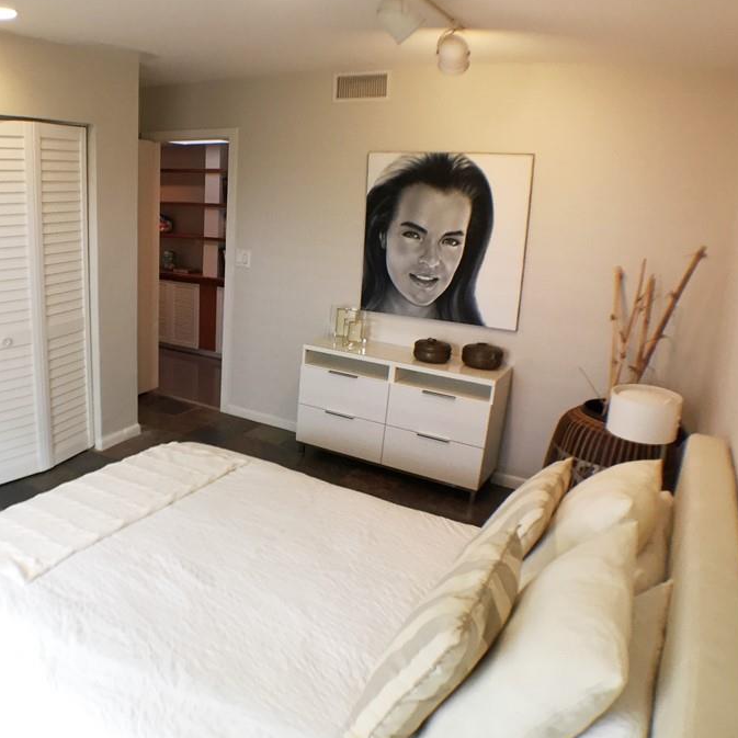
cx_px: 208
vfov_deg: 42.8
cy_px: 378
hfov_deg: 41.9
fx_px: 941
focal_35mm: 39
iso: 40
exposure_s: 1/30
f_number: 2.2
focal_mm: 4.15
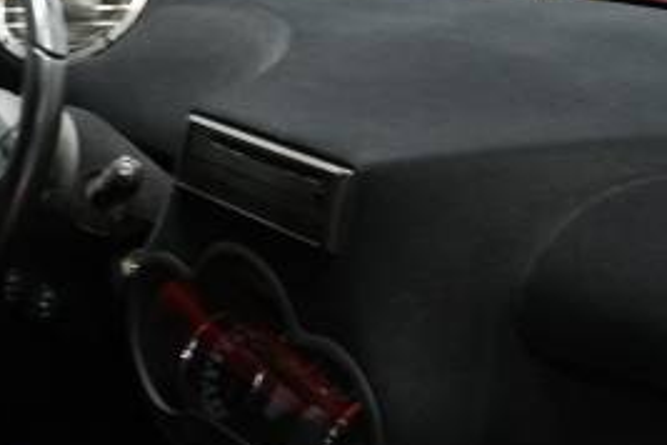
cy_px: 180
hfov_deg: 26.7
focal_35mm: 73
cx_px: 55
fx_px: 1352
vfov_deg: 18.7
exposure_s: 1/2.5
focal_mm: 26
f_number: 4.5
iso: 400
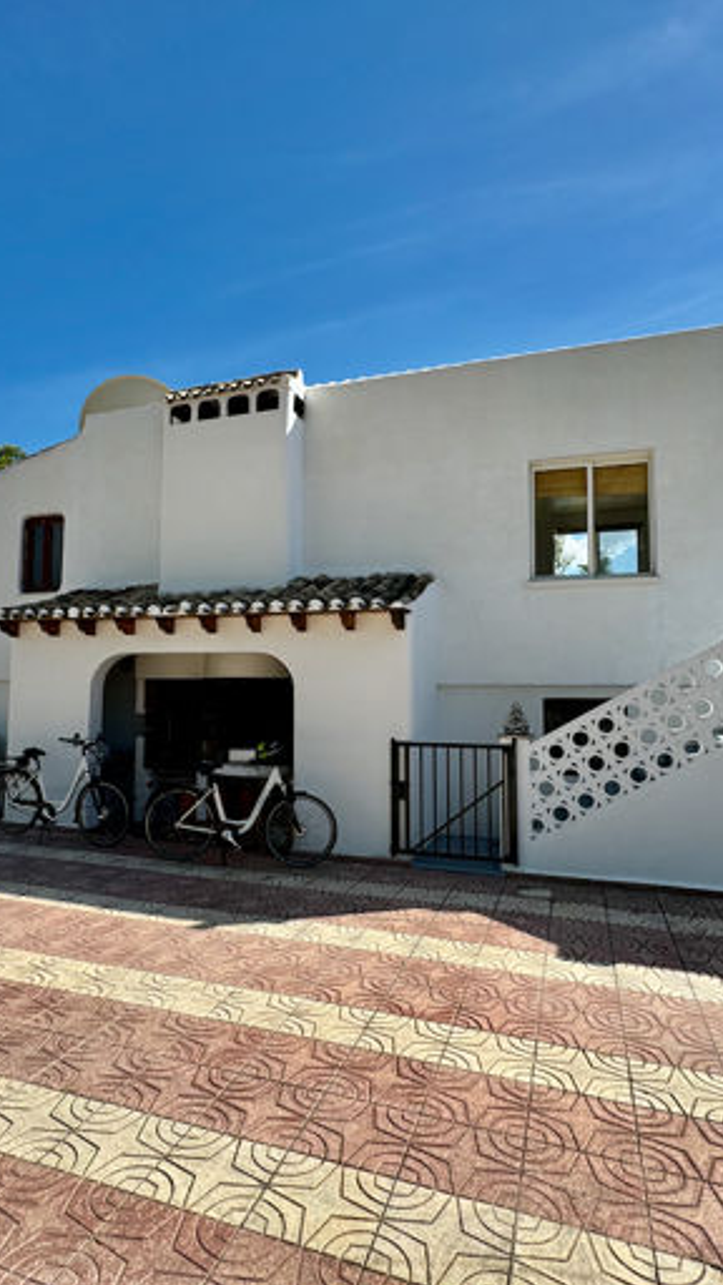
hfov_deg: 53.4
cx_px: 308
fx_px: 716
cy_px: 640
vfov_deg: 83.8
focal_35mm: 21
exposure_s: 1/1506
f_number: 2.2
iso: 50
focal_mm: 2.22
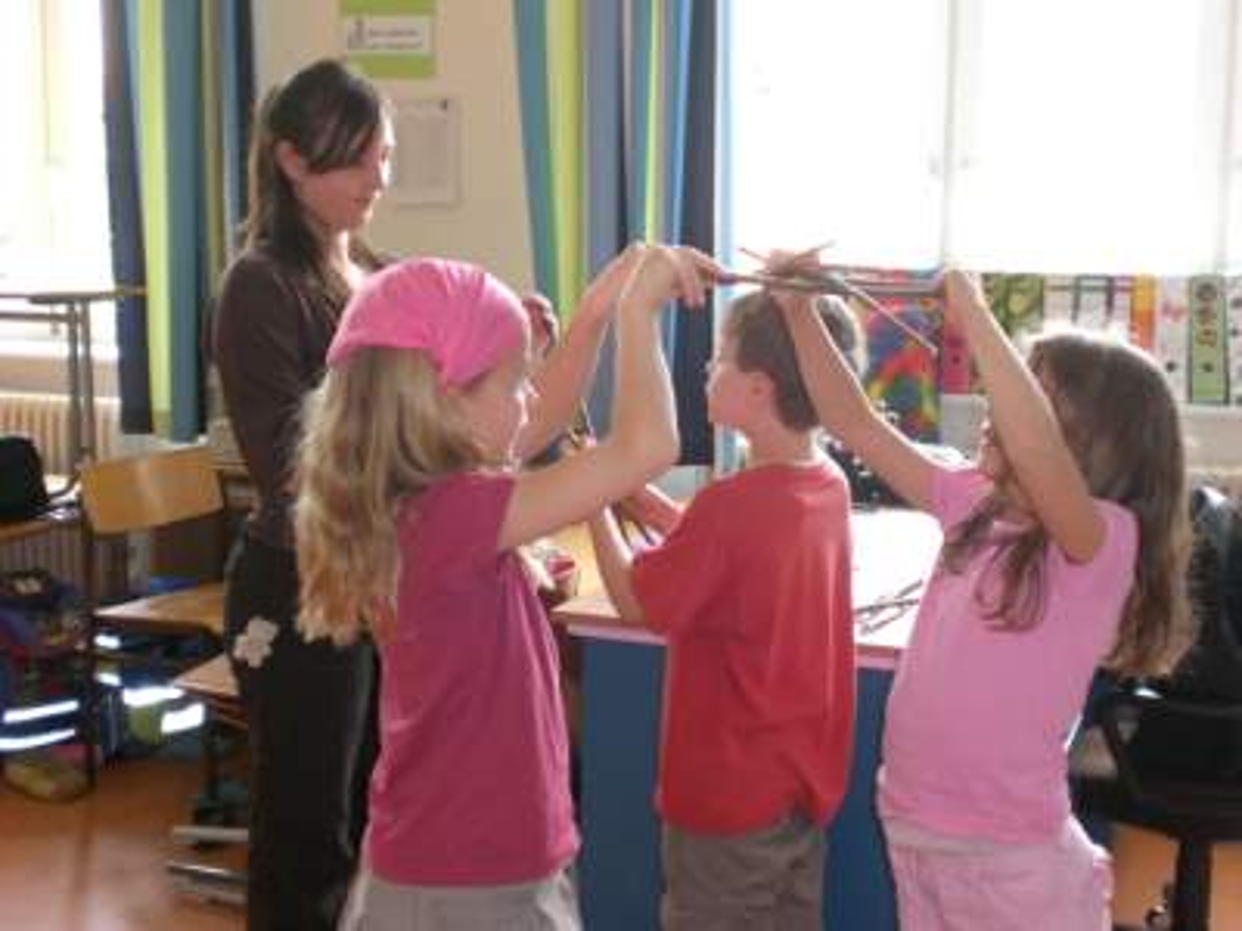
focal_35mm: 51
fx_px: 1830
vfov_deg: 28.6
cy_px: 466
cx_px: 621
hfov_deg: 37.5
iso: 200
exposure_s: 1/40
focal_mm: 8.44
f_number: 3.6
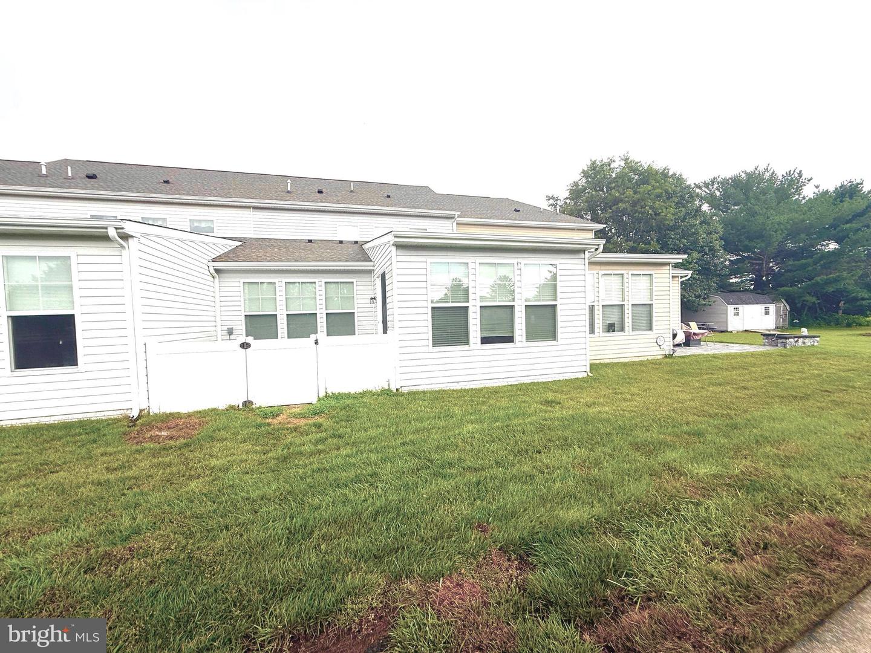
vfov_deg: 85.7
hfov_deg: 102.1
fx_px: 352
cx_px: 436
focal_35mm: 14
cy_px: 326
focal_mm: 2.22
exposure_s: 1/1189
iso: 50
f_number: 2.2
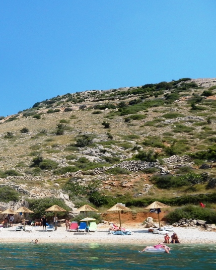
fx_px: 328
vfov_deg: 43.9
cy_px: 187
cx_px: -37
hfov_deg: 31.2
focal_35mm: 41
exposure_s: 1/640
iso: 125
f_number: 6
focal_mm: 4
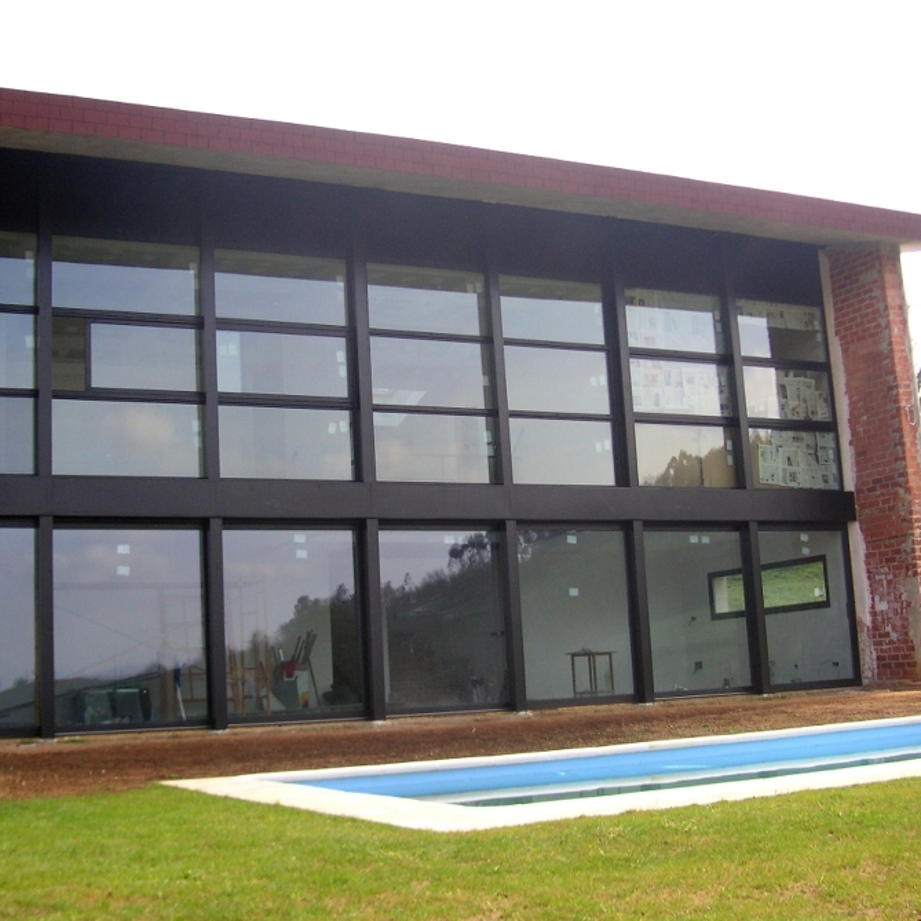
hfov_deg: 38.2
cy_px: 459
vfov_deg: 38.3
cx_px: 379
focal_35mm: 44
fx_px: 1324
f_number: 2.8
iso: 50
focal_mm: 6.1
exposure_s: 1/250
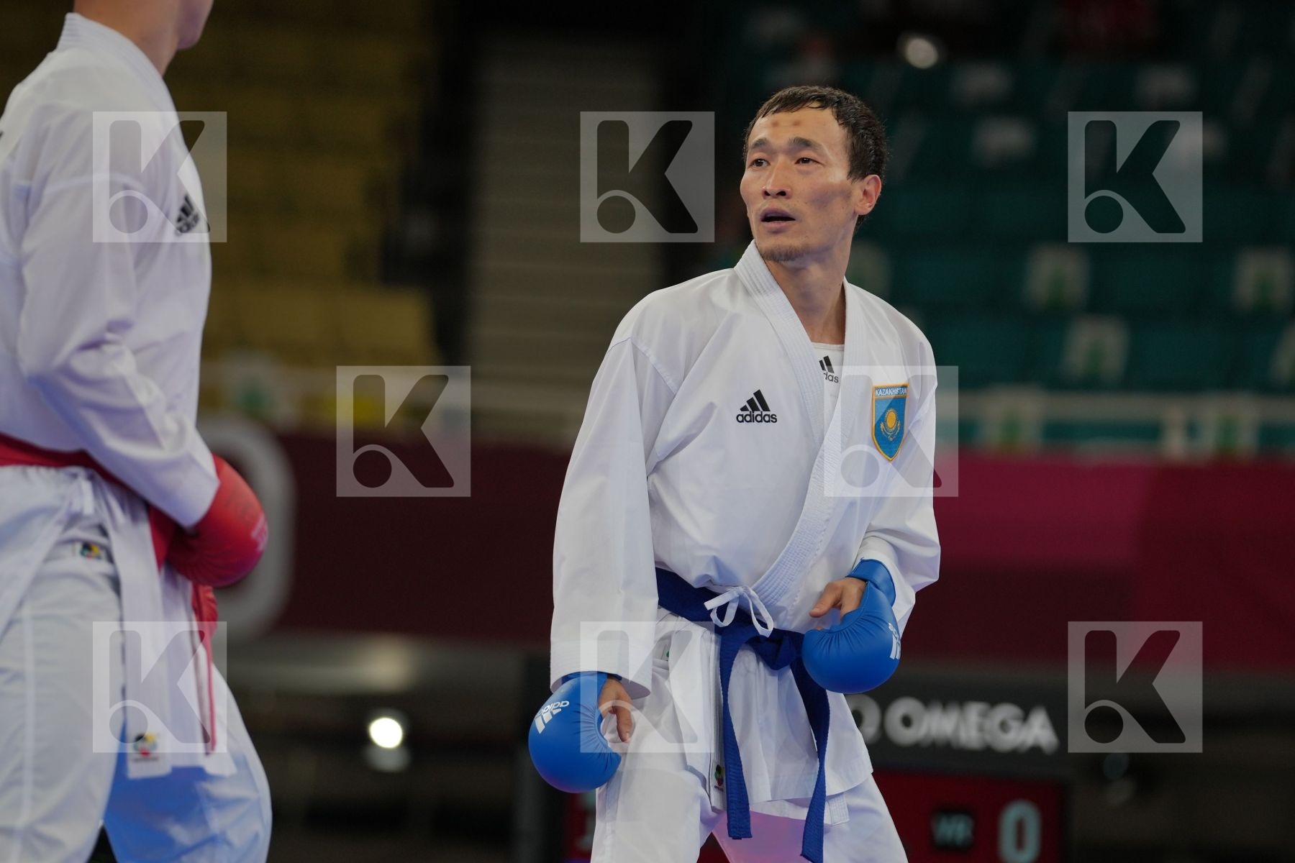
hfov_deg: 8.1
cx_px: 648
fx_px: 9172
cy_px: 432
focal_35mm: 255
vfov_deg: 5.4
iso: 400
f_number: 2.8
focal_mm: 170
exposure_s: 1/1000
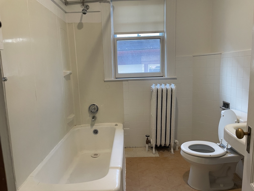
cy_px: 96
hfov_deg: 67.3
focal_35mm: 26
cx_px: 127
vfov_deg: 53.1
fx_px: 191
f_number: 1.6
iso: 100
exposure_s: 1/60
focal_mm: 4.2
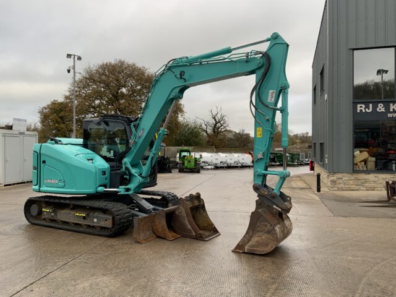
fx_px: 332
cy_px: 148
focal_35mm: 29
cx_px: 198
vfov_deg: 48.2
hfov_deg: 61.7
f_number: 1.8
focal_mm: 3
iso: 20
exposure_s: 1/122
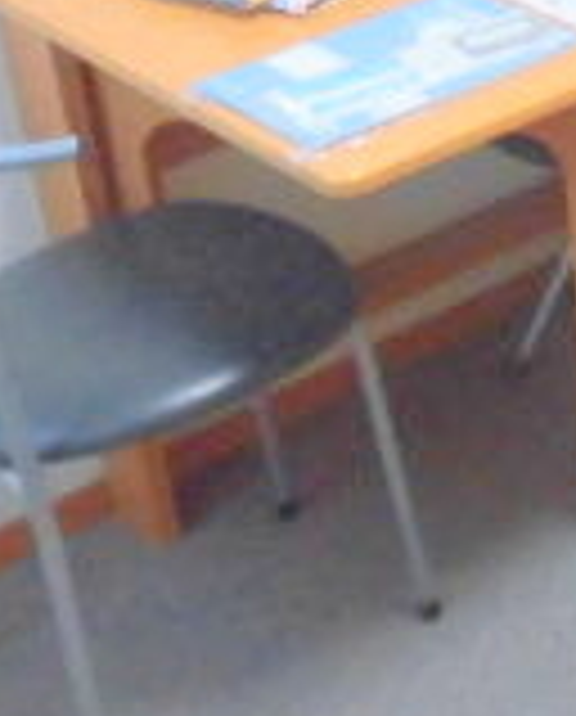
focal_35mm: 94
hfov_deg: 13.2
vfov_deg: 19.3
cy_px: -126
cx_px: 1287
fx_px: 1995
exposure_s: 1/25
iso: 400
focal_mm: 4.3
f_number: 3.1
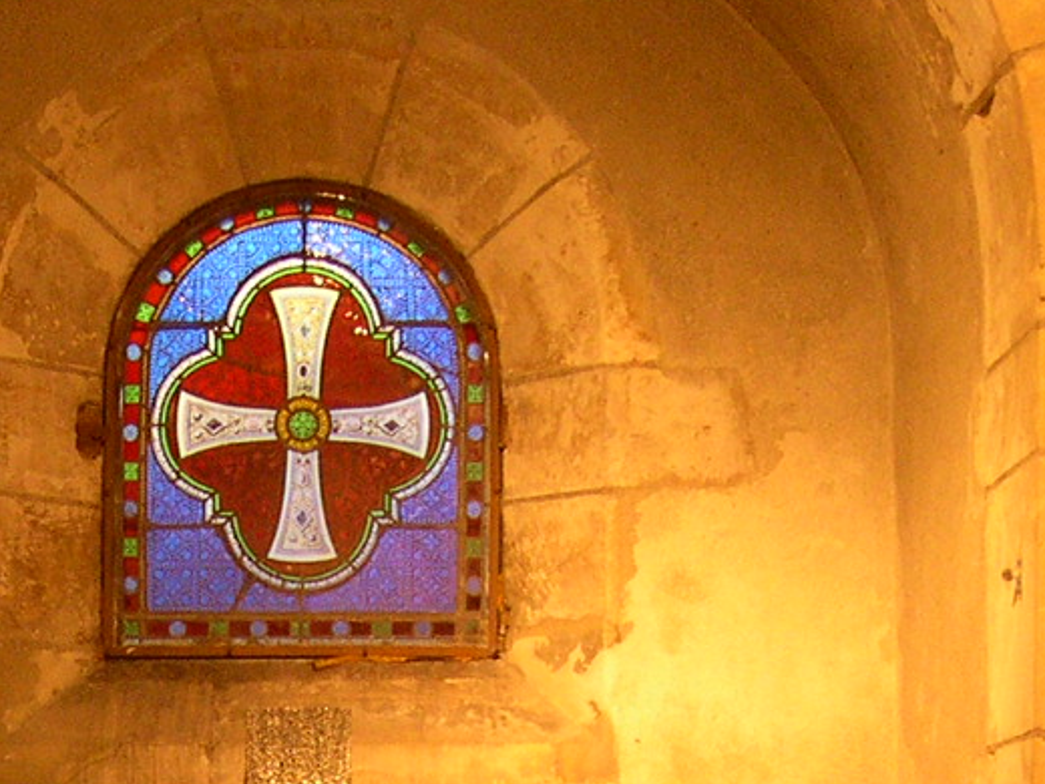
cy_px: 1192
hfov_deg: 16.7
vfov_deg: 12.1
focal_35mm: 117
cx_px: 255
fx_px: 3532
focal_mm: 8
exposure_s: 1/4.5
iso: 330
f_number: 2.8
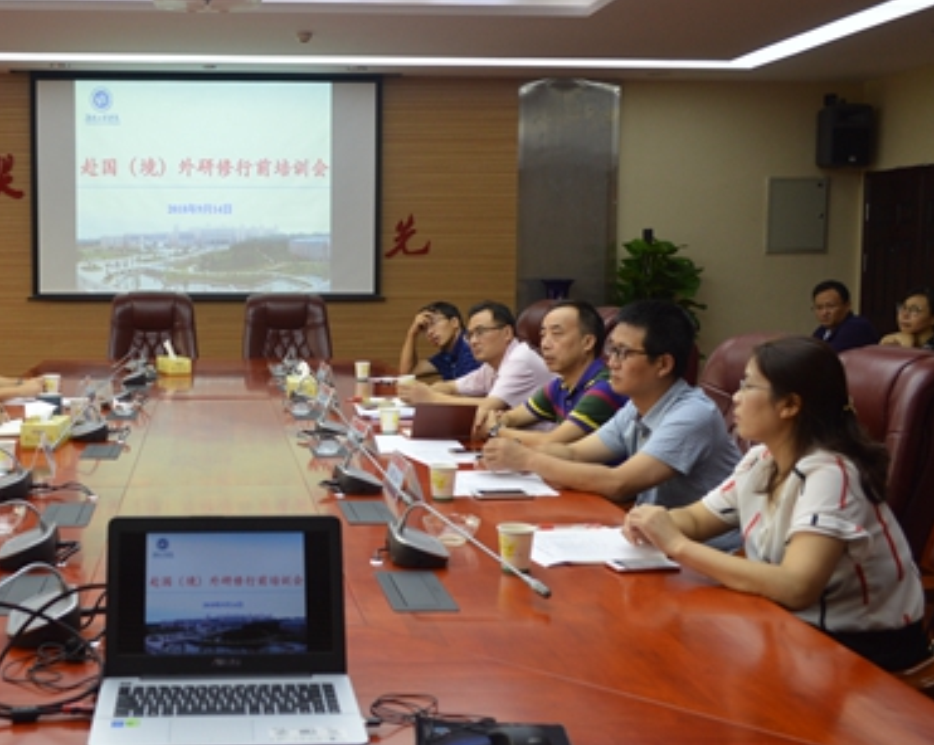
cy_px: 349
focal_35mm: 41
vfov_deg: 36.4
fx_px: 1132
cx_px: 277
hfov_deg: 43.9
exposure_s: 1/80
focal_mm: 18
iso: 400
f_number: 4.5
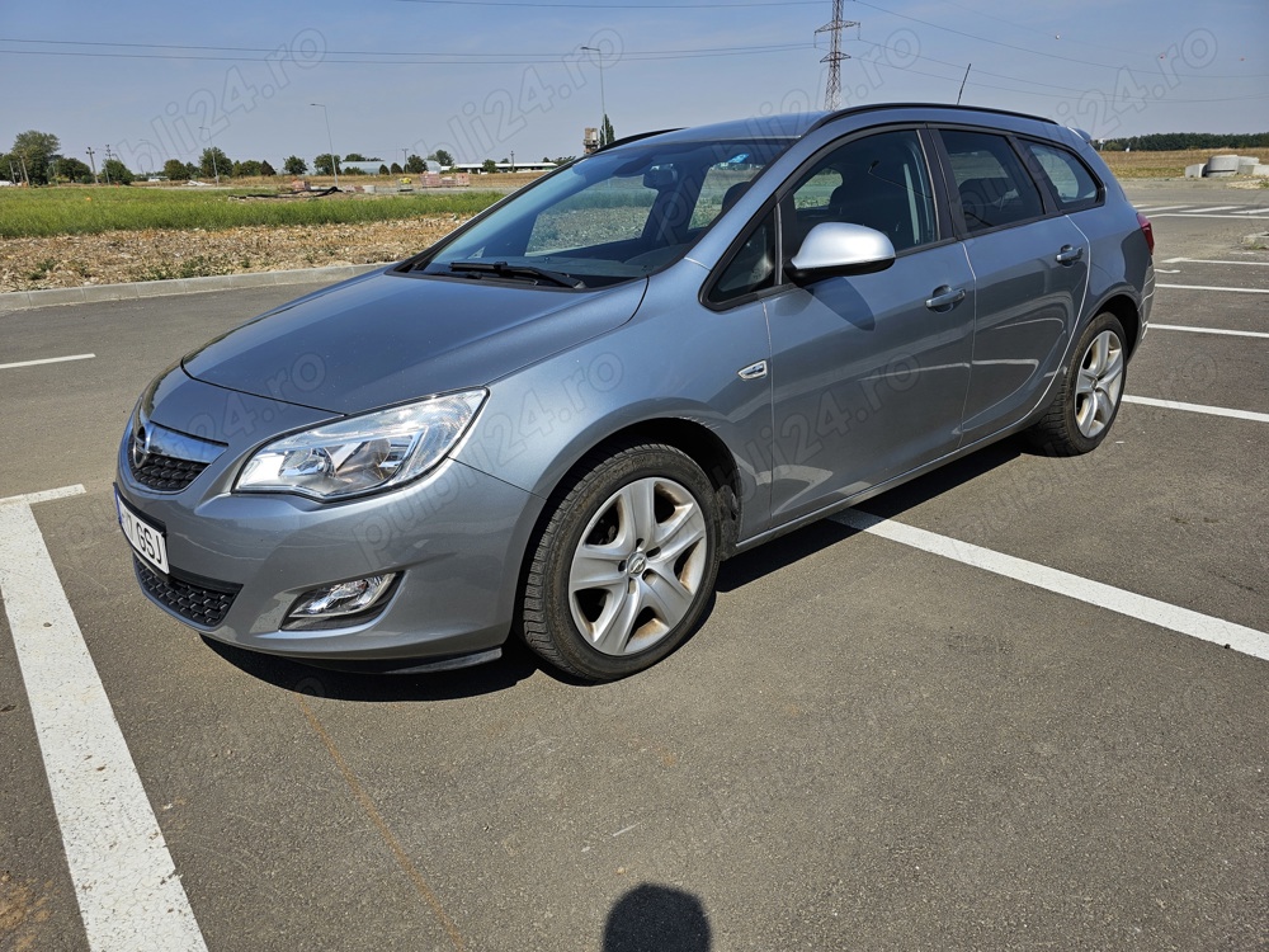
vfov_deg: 58.9
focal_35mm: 23
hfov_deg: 73.9
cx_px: 634
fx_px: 843
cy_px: 476
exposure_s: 1/1167
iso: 10
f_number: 1.7
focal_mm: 6.3
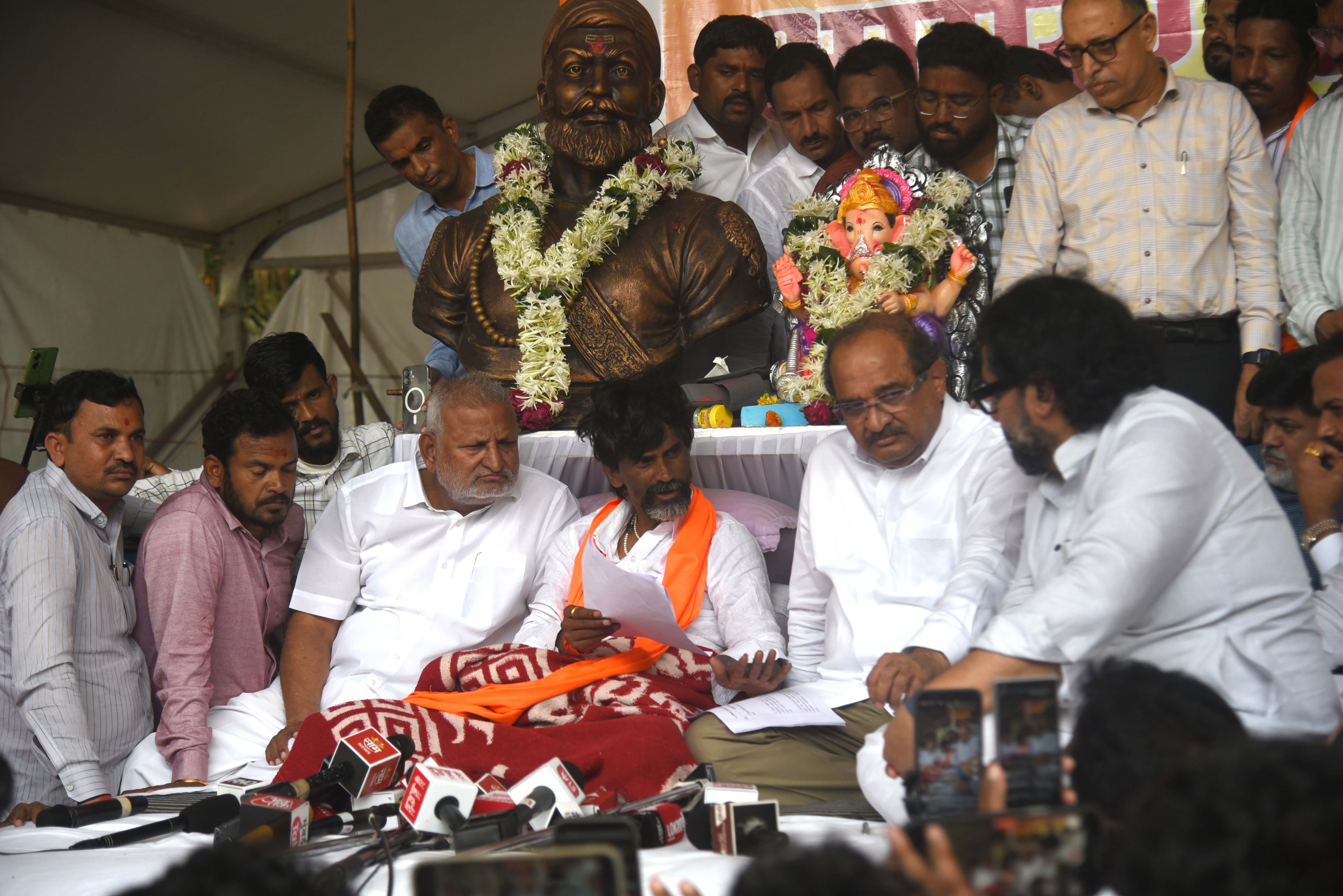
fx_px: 2164
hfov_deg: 34.5
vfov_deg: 23.4
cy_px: 448
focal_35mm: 58
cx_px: 672
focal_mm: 58
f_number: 4
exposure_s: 1/1000
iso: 400
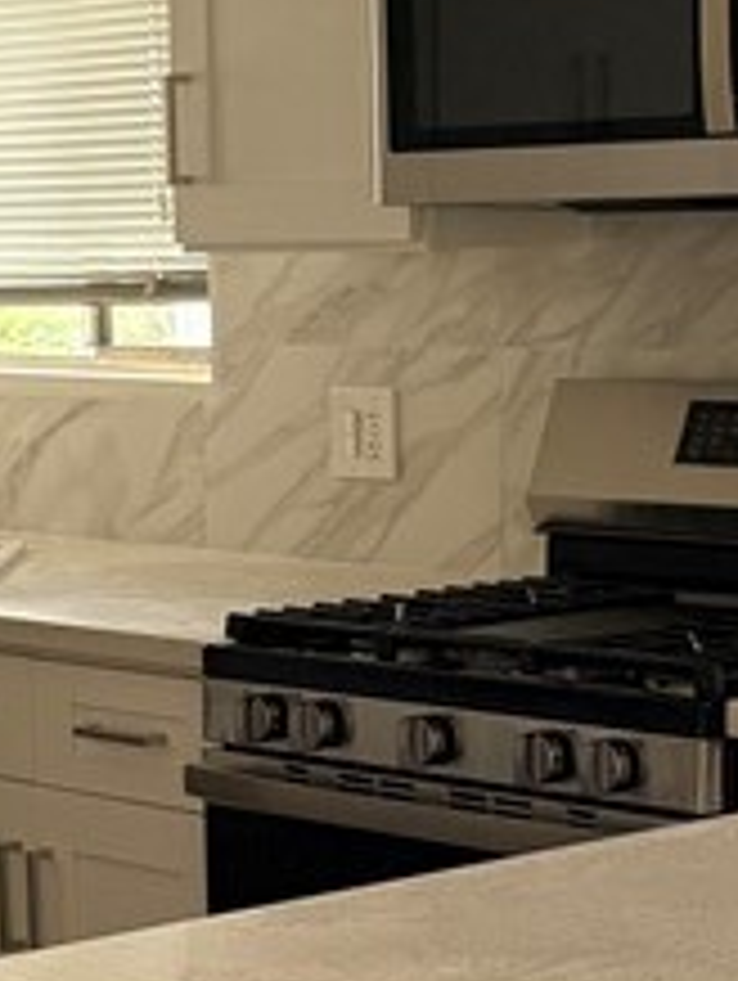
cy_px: 684
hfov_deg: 12.1
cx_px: 27
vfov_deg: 16.1
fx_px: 3461
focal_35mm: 122
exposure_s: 1/60
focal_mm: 5.96
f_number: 1.6
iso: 125
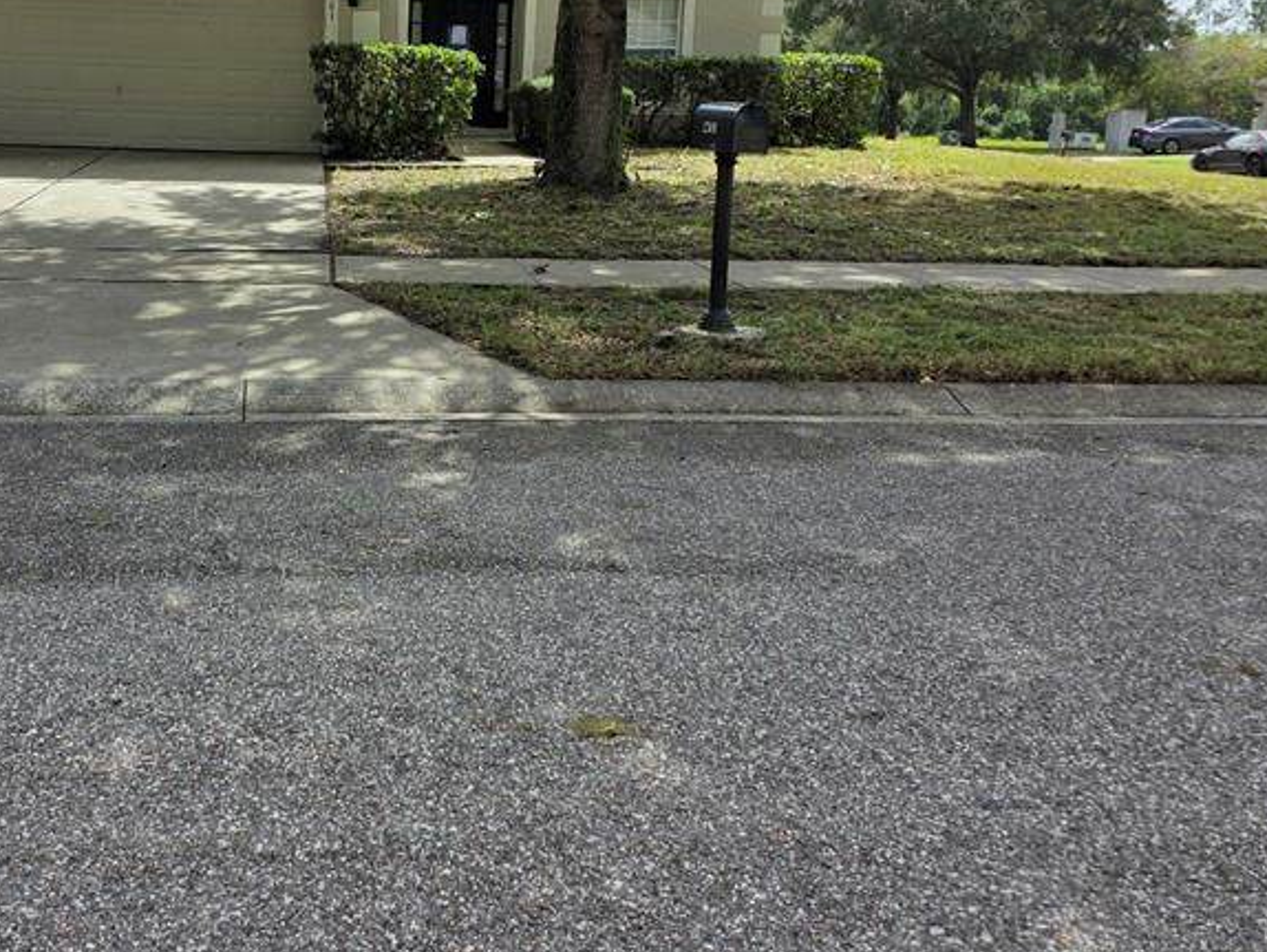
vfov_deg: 34.7
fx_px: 1501
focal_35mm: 41
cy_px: 298
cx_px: 375
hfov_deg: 44.7
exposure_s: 1/10000
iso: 80
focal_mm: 6.3
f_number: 1.7
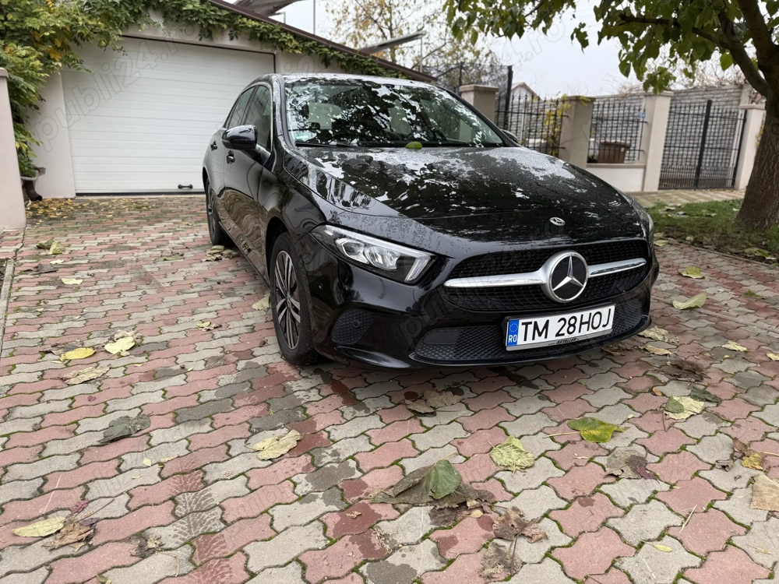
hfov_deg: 71.6
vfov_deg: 56.8
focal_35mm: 24
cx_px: 390
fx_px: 540
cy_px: 292
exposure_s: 1/491
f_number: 1.78
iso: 80
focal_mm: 6.76
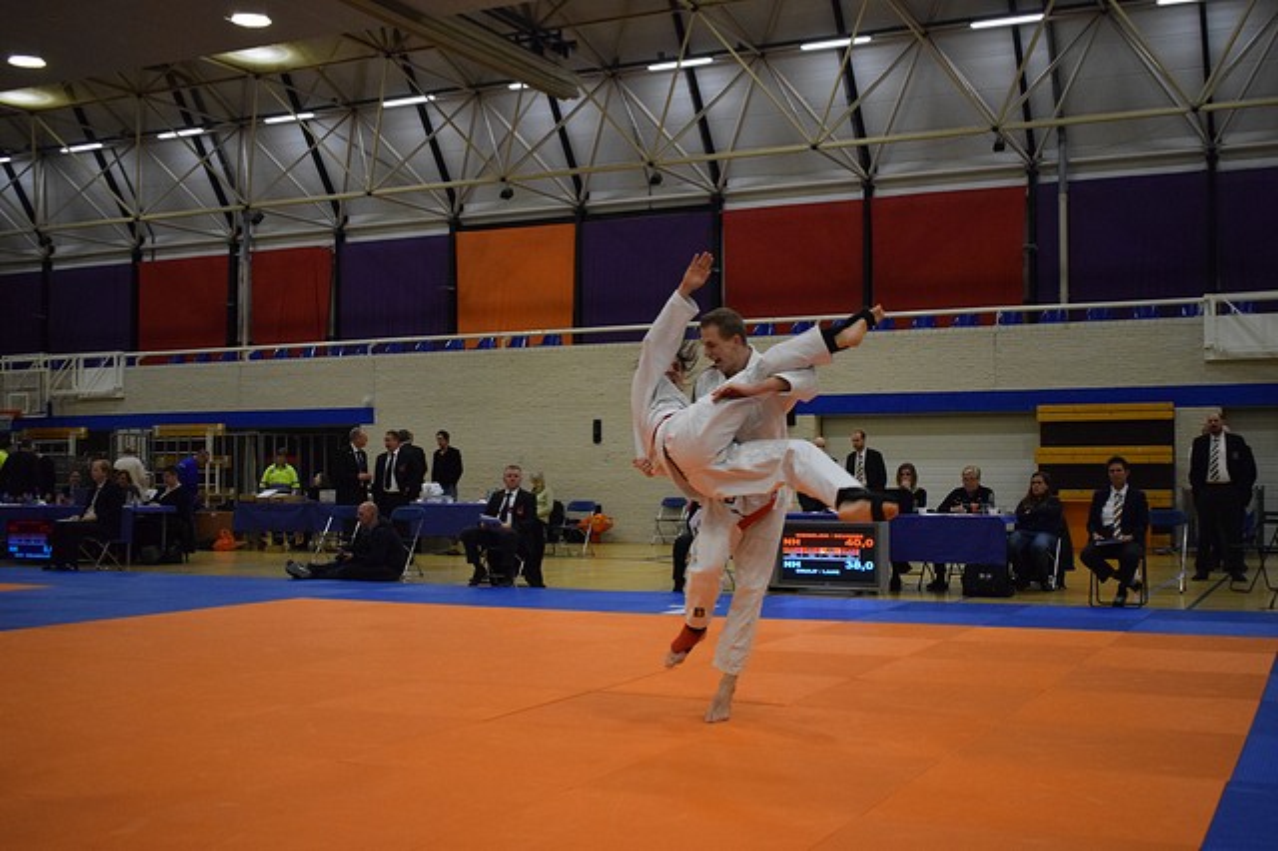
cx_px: 639
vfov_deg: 33.0
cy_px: 426
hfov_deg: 47.9
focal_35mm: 40
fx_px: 1437
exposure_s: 1/400
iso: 3200
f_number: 4
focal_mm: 27
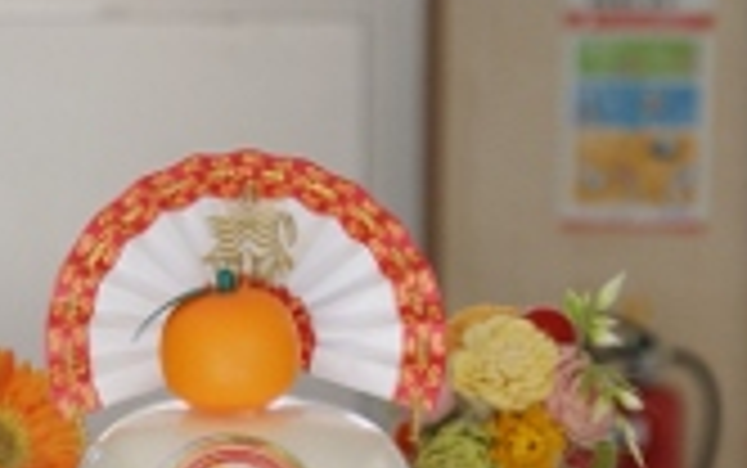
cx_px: 234
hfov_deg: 8.4
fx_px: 5052
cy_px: 648
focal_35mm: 248
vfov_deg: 5.3
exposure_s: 1/100
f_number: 5.6
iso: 250
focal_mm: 60
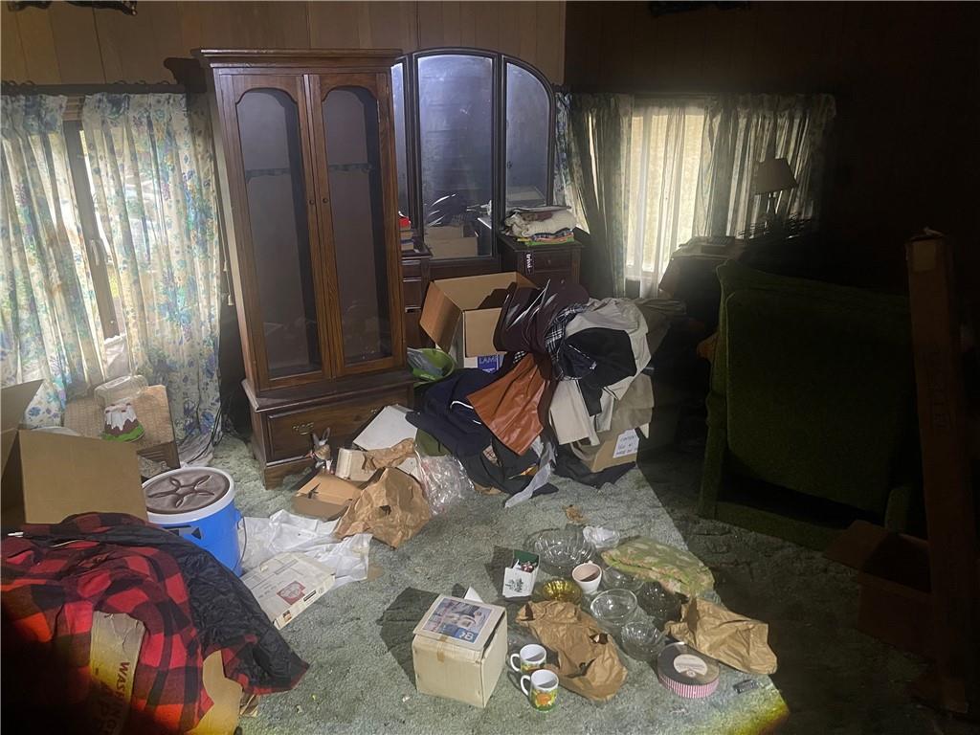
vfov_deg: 54.9
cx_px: 490
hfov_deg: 69.4
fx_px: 708
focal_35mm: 25
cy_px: 368
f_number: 1.6
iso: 640
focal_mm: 5.1
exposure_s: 1/27
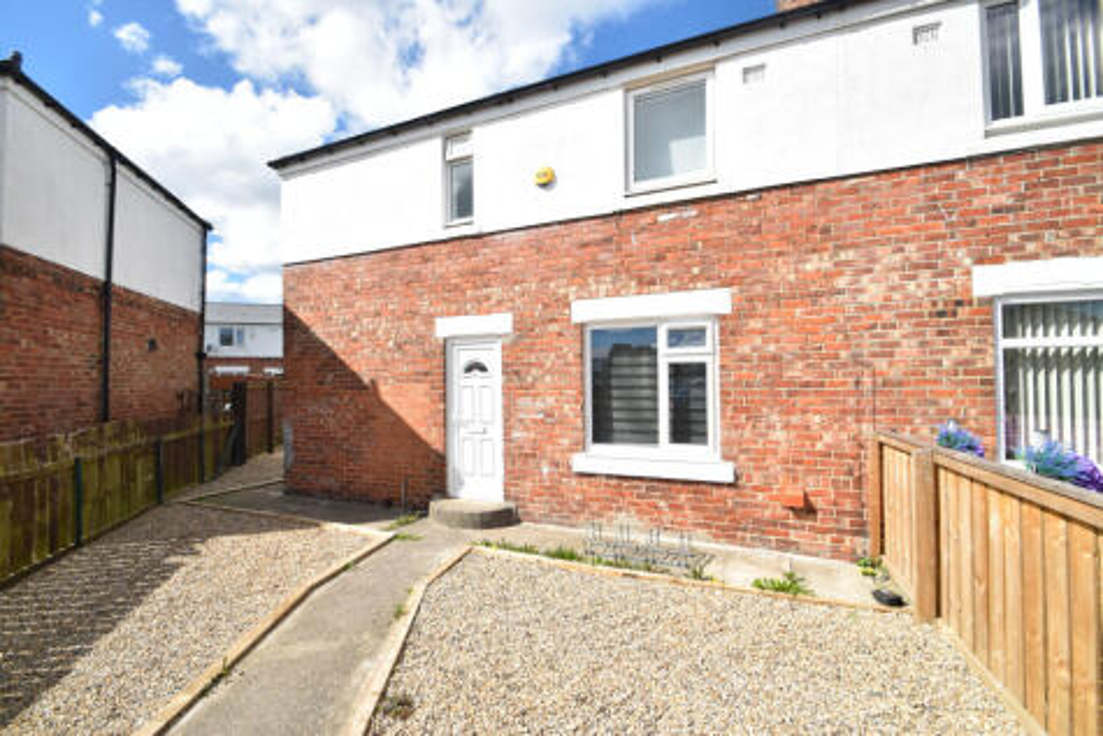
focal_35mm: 15
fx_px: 460
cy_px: 368
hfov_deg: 100.4
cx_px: 552
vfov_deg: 77.4
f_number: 9
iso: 100
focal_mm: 10
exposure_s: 1/320
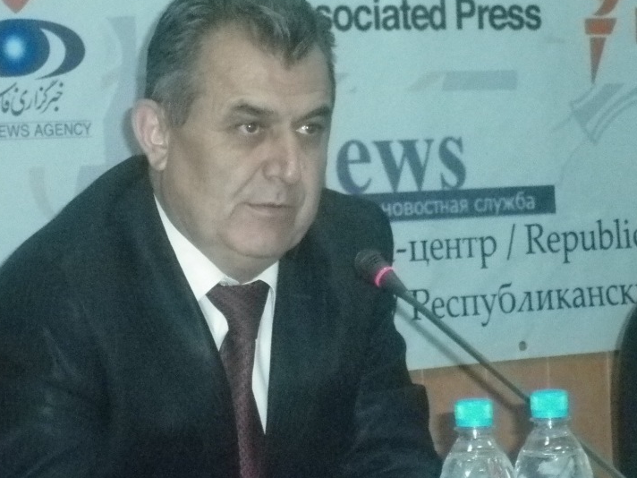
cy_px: 166
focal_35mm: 161
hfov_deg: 12.3
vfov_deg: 9.2
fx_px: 2963
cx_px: 288
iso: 1600
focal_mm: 20
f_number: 6.2
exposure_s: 1/125
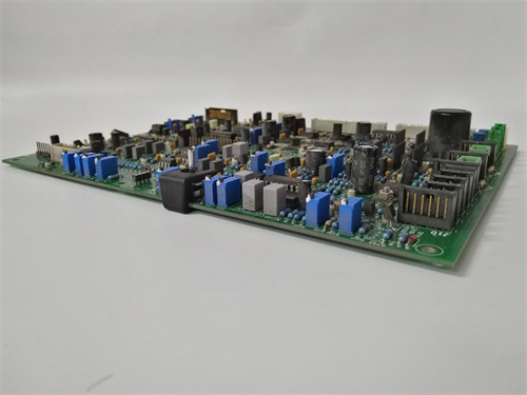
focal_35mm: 26
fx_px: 396
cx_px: 264
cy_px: 198
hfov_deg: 67.3
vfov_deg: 53.1
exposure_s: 1/30
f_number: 1.8
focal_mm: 3.63
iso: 392
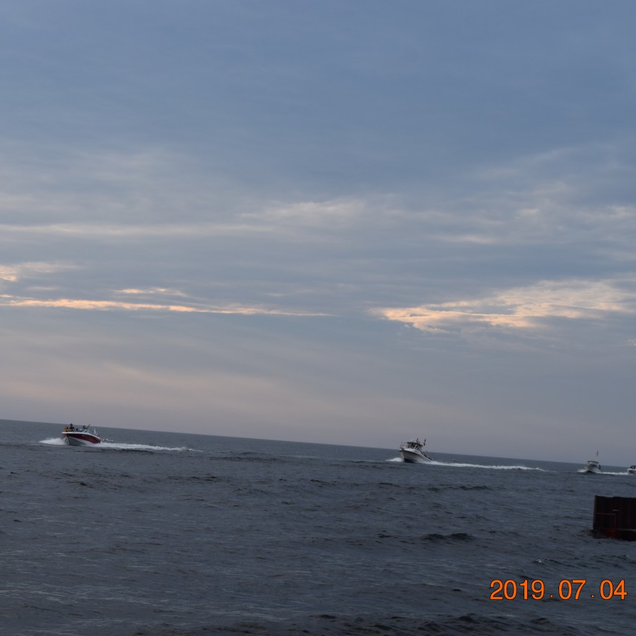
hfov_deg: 22.4
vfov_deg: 22.5
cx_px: 238
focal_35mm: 77
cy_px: 318
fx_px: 1601
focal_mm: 40
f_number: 8
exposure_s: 1/250
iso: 250
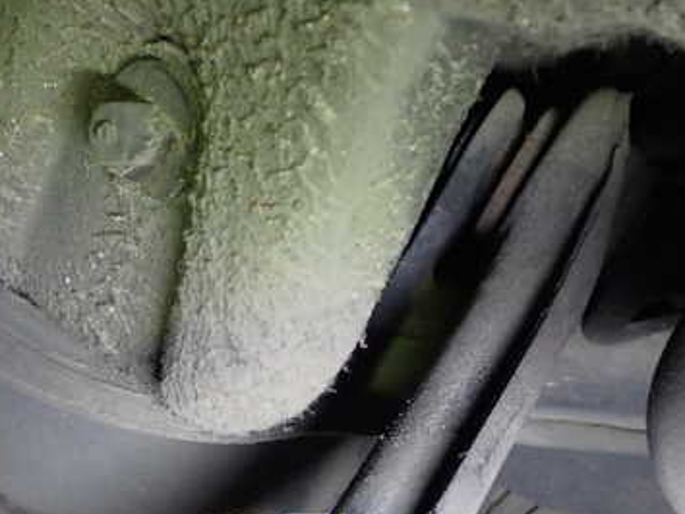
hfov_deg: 31.6
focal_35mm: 61
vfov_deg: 23.9
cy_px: 369
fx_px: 1208
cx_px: 375
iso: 800
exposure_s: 1/25
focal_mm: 6.37
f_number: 2.5
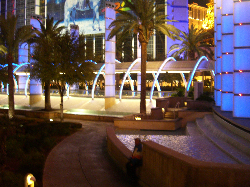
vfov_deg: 37.7
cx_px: 125
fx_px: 274
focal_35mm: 38
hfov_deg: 49.0
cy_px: 94
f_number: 2.8
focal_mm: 7.9
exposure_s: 1/8
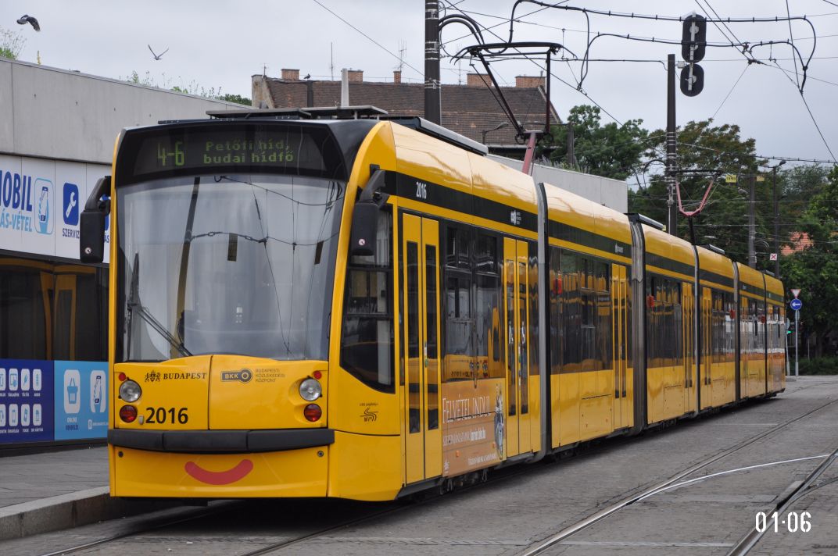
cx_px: 419
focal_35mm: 99
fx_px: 2302
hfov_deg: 20.6
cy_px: 278
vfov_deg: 13.8
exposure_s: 1/1000
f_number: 5.3
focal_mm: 66
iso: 400
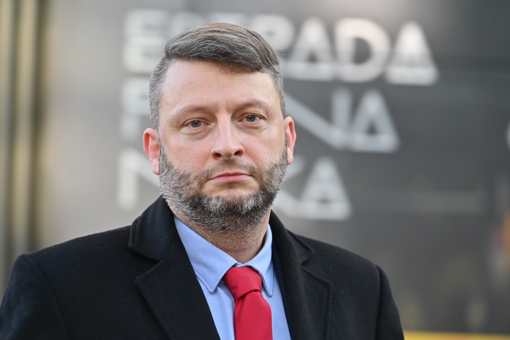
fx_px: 1983
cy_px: 170
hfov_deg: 14.7
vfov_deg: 9.8
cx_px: 255
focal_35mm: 140
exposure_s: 1/160
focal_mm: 140
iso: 125
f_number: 4
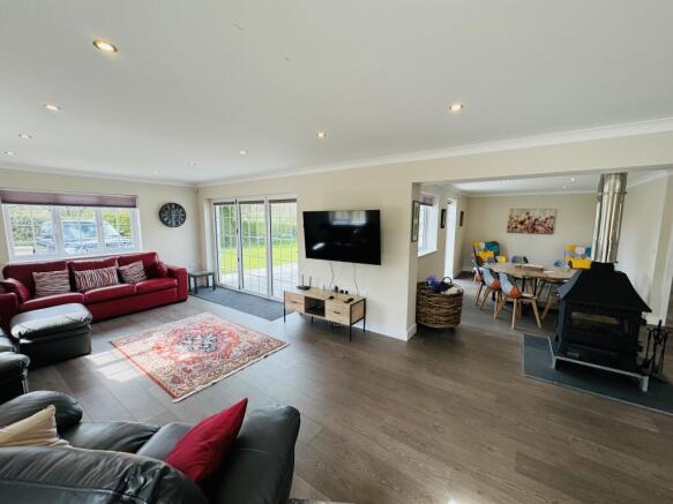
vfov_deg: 85.7
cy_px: 252
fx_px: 272
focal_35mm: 14
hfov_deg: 102.1
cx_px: 336
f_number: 2.2
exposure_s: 1/103
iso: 40
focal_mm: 2.22
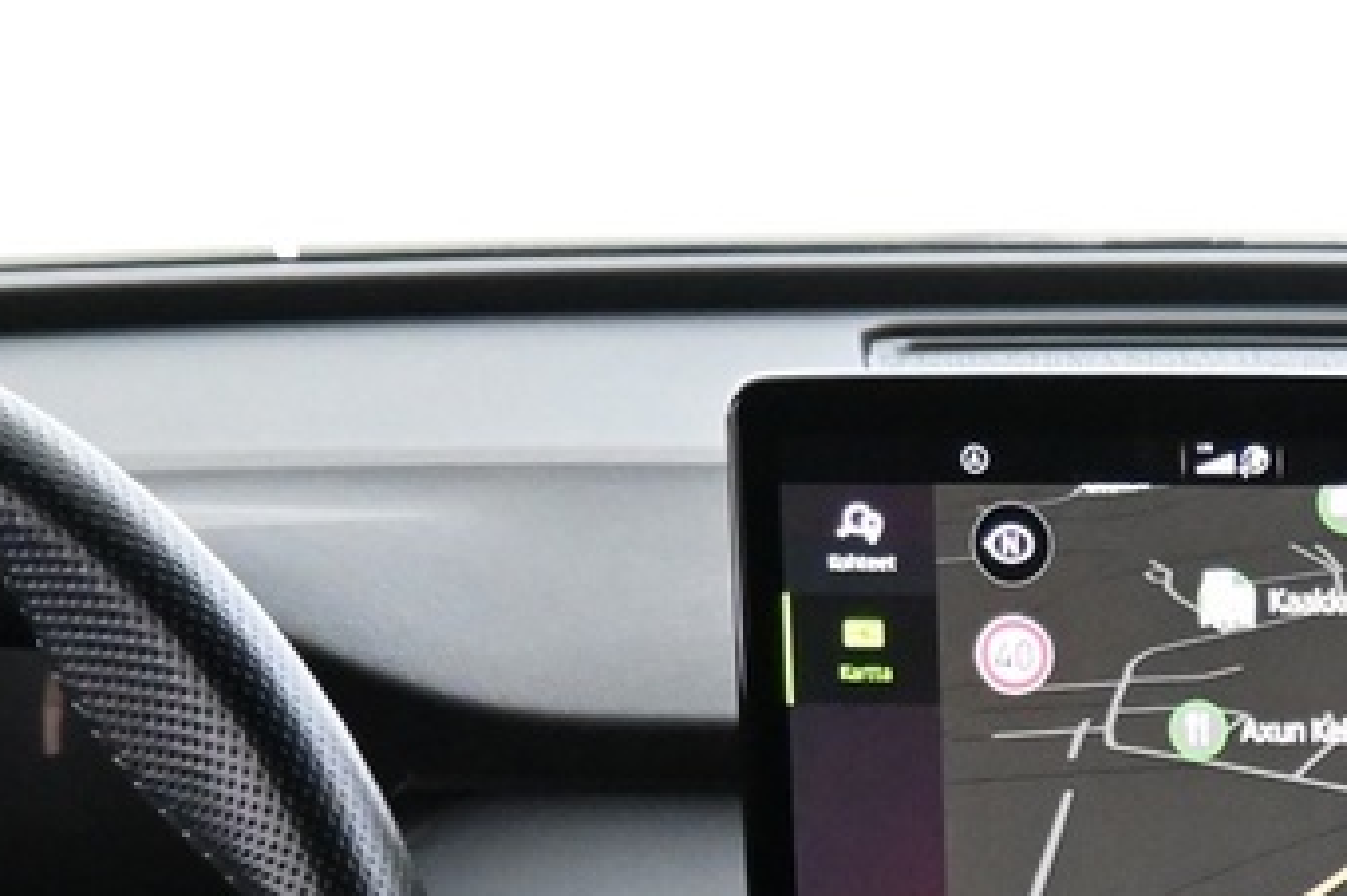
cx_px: 1458
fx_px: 4263
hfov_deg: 17.4
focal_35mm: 114
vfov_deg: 11.0
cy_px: 1737
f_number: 3.5
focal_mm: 16
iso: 4000
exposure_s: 1/25
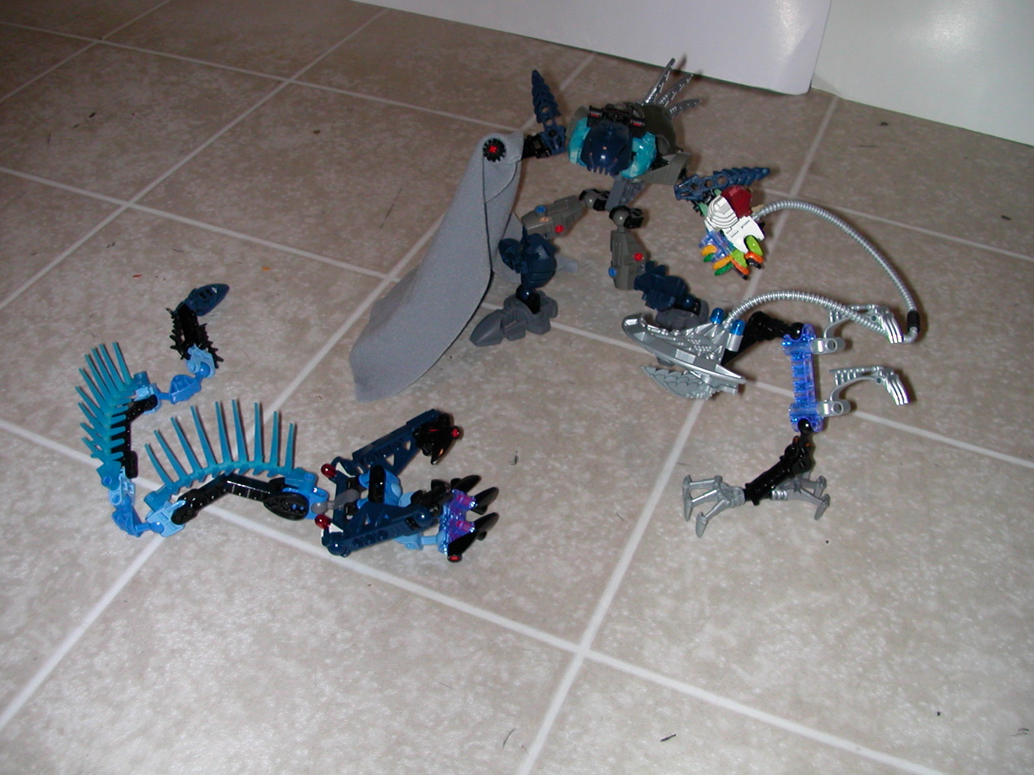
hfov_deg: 50.1
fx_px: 1105
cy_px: 388
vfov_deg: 38.7
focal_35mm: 37
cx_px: 517
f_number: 2.7
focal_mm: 5.6
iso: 100
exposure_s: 1/59.9
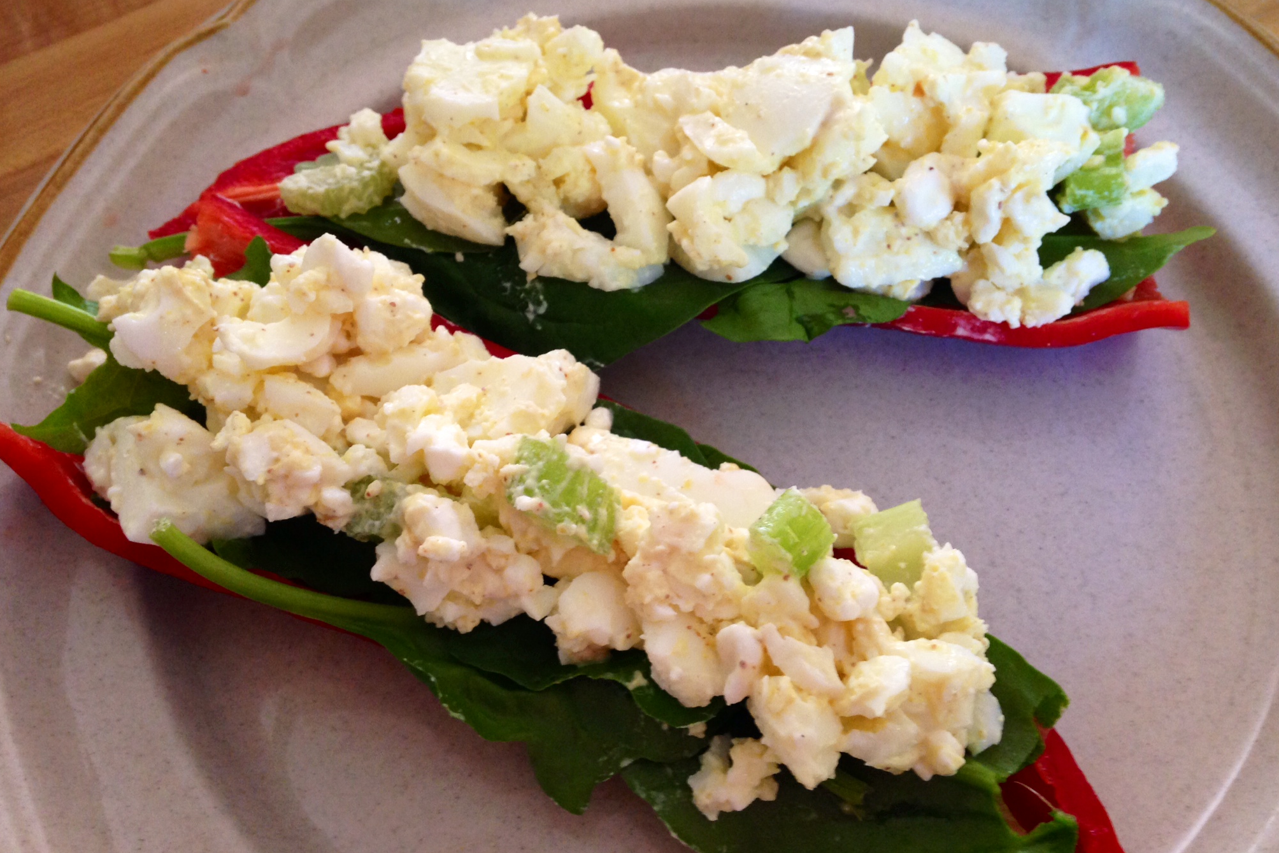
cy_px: 416
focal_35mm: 35
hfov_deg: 54.4
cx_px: 632
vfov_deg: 37.9
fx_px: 1243
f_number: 2.4
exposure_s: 1/20
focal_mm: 4.12
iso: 125
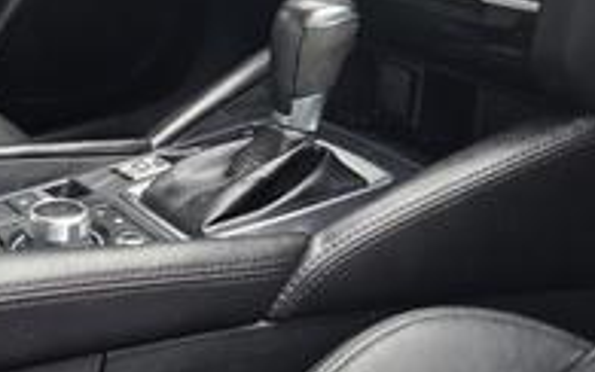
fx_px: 1022
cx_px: 143
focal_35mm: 63
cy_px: -70
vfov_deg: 19.5
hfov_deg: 31.8
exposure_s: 1/180
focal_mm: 6.3
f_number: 1.7
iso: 200
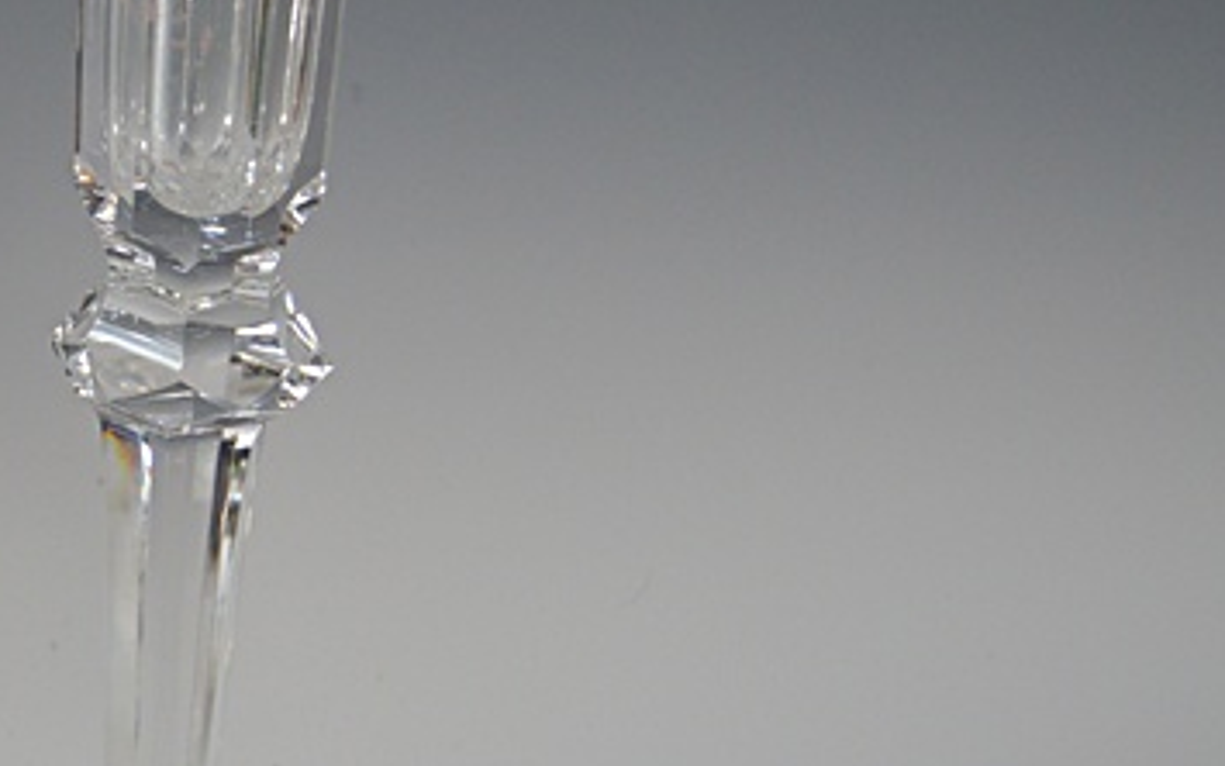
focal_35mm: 129
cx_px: -459
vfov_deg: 10.2
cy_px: 537
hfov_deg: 15.3
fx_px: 4307
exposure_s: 1/125
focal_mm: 30
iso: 400
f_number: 5.6
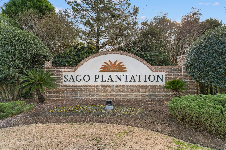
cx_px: 113
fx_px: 138
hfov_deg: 78.6
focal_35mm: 22
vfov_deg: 57.2
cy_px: 75
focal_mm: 8.38
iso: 100
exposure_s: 1/60
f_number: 2.8
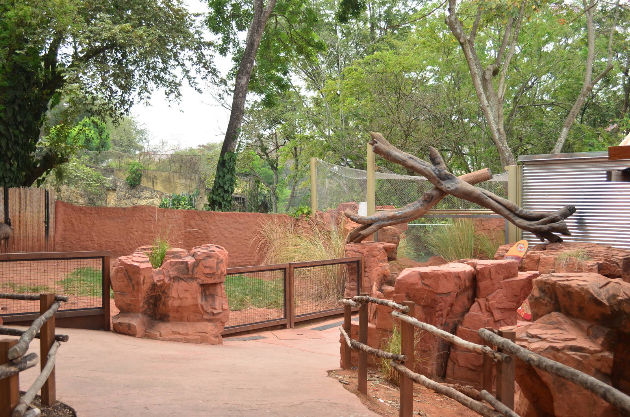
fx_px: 734
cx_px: 315
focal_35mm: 42
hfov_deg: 46.5
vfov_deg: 31.8
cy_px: 208
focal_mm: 28
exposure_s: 1/1250
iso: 640
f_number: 4.5
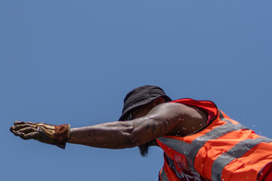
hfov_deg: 15.2
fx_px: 922
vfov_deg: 10.7
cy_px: 296
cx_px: -162
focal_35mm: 122
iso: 100
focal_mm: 35
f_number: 2
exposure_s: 1/8000
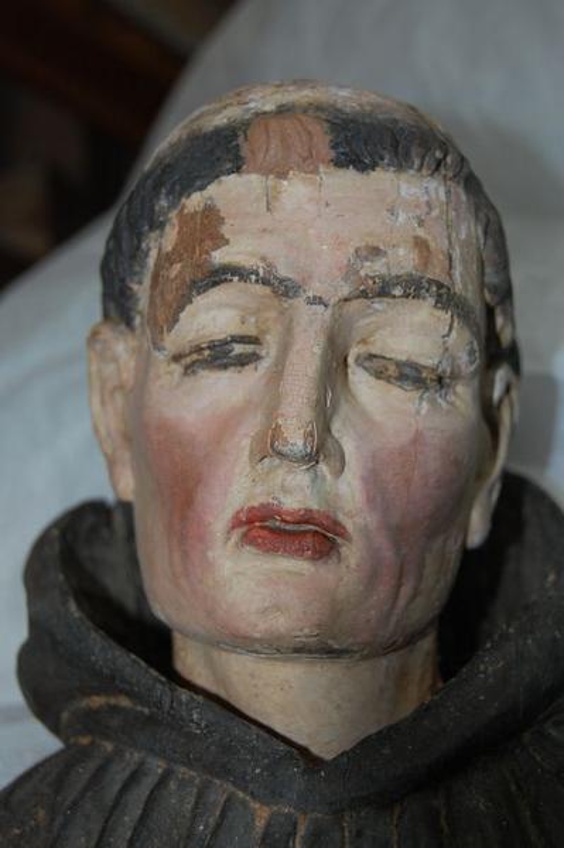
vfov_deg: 35.1
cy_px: 424
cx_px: 282
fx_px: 1342
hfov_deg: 23.7
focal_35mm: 57
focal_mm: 38
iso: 400
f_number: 5
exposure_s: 1/60
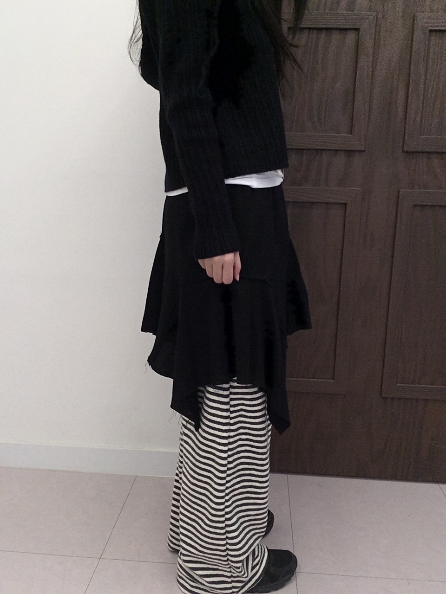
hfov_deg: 45.4
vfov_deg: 58.4
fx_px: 533
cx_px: 223
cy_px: 297
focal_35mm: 31
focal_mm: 2.15
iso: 50
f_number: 2.4
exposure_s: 1/120
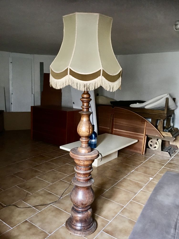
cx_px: 90
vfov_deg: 61.7
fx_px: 200
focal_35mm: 29
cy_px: 120
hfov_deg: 48.2
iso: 125
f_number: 2.2
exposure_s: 1/4
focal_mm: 4.15
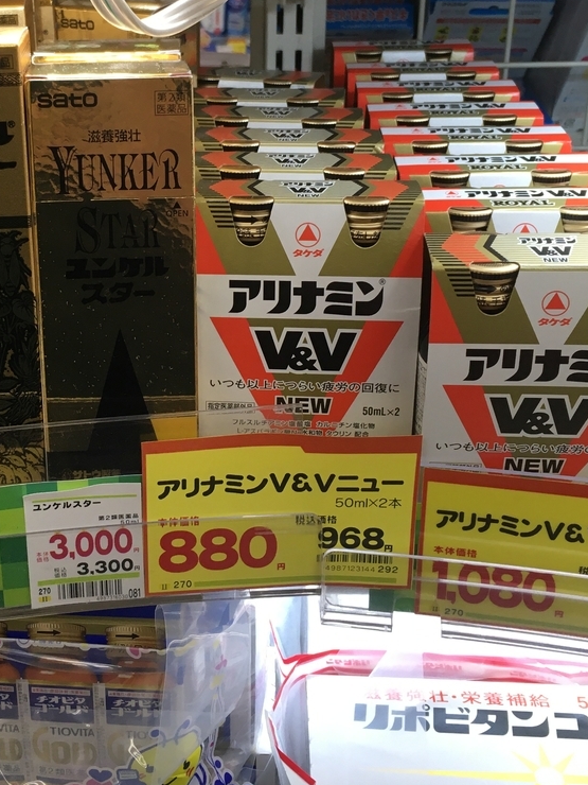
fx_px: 1064
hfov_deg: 30.5
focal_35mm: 47
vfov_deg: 40.0
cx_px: 164
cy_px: 271
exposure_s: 1/40
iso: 25
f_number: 2.2
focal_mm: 4.15
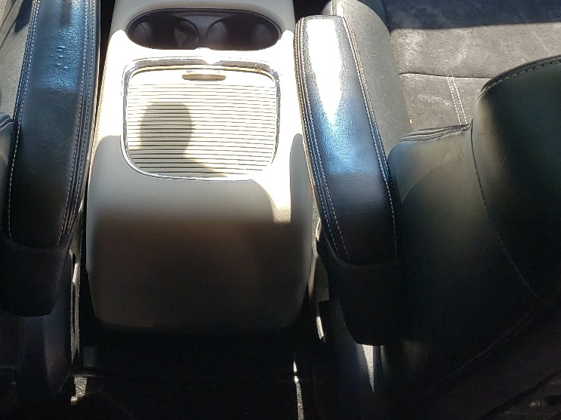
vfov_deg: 24.6
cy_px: -19
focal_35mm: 56
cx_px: 147
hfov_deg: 33.7
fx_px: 907
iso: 50
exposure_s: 1/526
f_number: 1.5
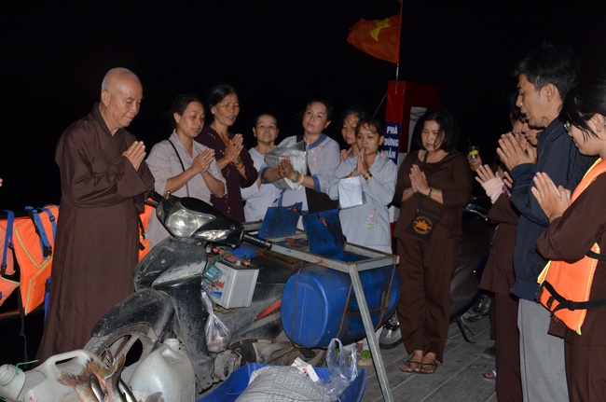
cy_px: 201
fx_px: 857
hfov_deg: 38.9
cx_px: 303
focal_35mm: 51
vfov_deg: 26.4
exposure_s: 1/60
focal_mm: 34
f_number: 5
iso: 1000
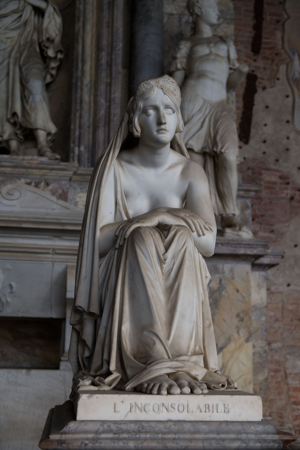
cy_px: 225
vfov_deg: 41.1
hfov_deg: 28.1
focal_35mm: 48
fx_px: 600
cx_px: 150
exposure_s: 1/250
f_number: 3.5
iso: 1000
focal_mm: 48
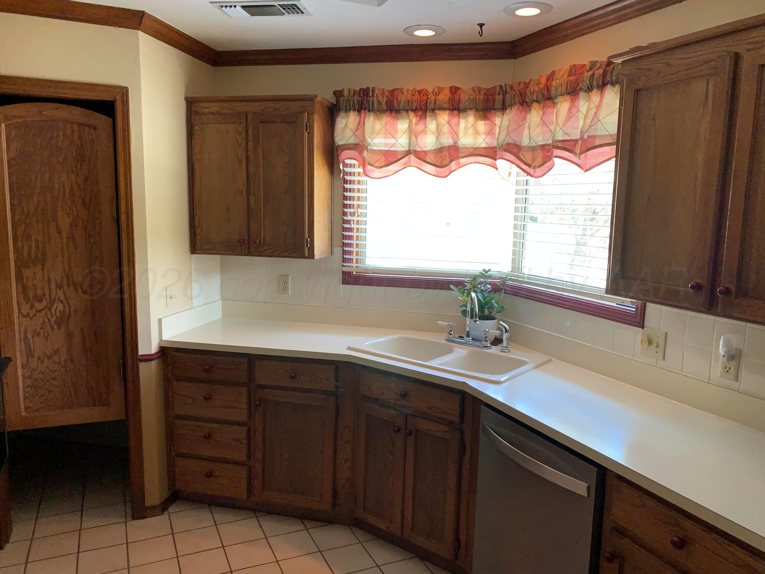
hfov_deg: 67.3
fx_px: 575
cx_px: 382
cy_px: 287
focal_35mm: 26
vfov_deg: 53.1
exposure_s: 1/60
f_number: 1.8
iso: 160
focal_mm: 4.25
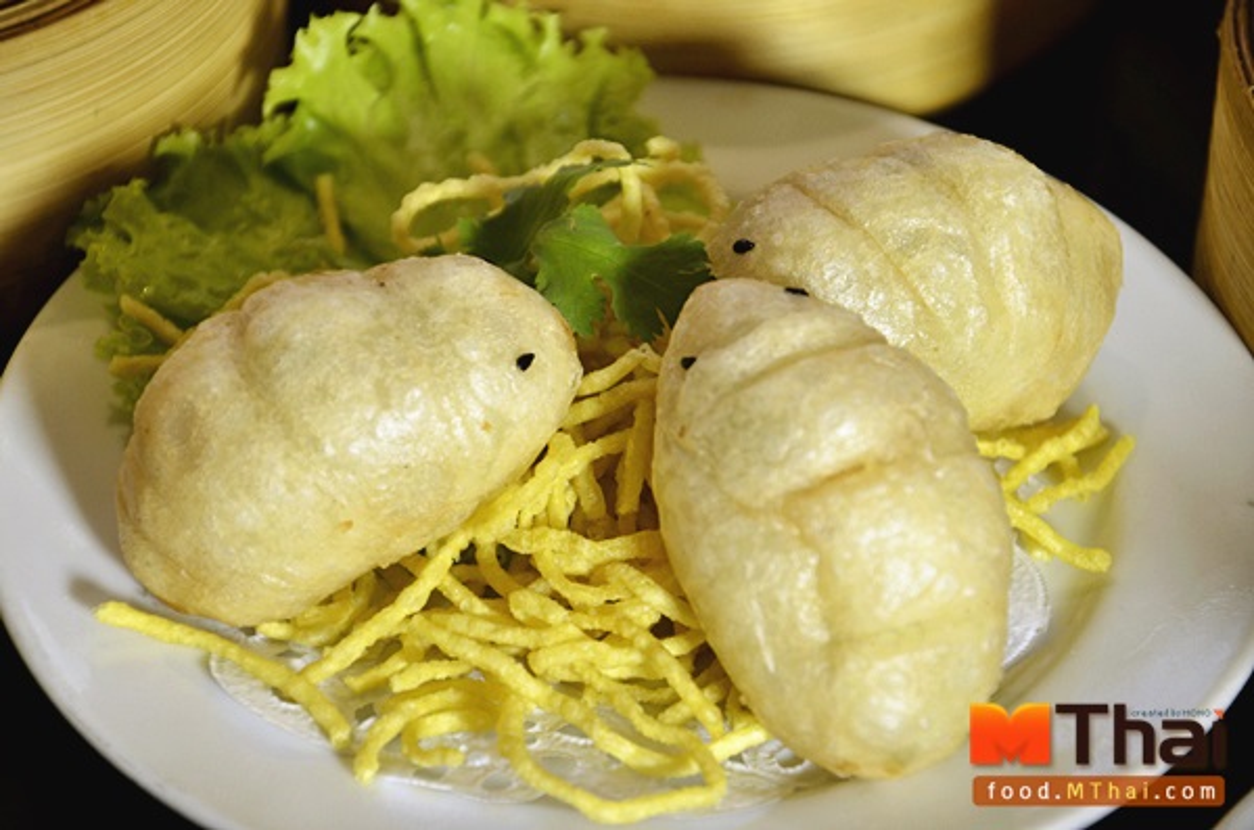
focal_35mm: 158
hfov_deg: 13.1
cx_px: 627
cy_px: 415
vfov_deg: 8.7
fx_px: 5473
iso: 800
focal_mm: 105
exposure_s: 1/60
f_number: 5.6
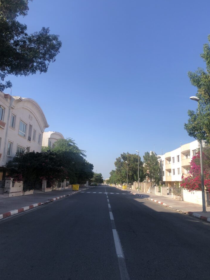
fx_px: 259
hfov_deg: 44.2
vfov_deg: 56.7
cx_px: 109
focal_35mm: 32
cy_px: 124
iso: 20
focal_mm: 4
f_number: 1.8
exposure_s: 1/1263
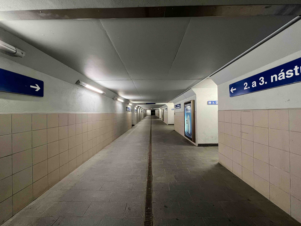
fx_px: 113
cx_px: 150
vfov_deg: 89.9
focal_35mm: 13
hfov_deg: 106.2
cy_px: 113
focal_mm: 1.57
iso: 320
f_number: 1.8
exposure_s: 1/50
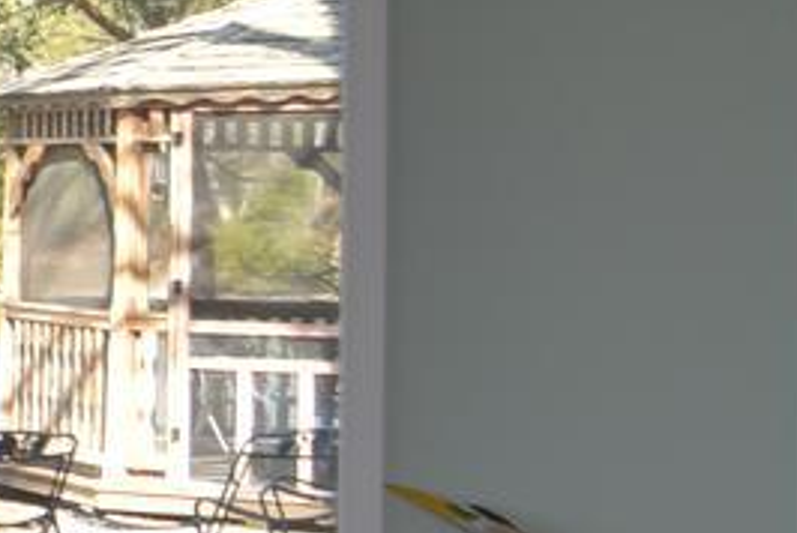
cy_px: 256
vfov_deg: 10.8
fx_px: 2811
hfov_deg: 10.9
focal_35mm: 127
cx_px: -1579
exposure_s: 1/160
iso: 100
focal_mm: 11
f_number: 3.5
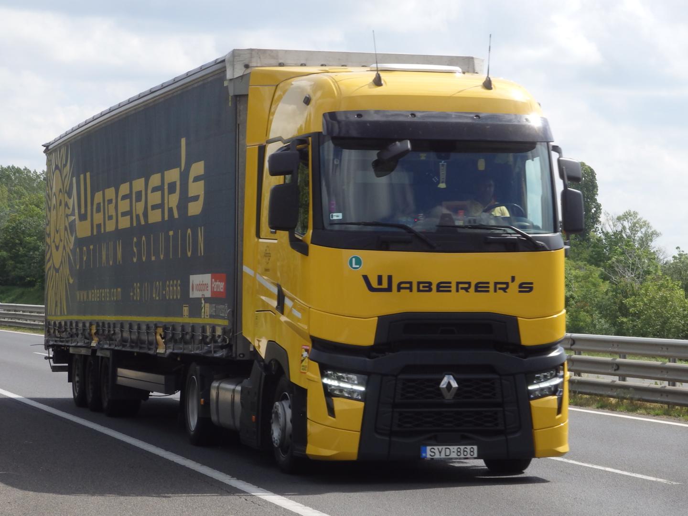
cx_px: 344
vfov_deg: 16.8
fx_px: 1749
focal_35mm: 88
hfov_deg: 22.3
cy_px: 258
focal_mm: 15.8
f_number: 4.8
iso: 100
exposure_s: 1/640
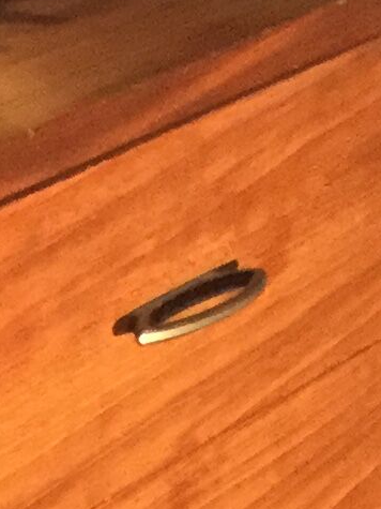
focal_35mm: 213
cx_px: -748
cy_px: 1217
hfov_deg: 6.4
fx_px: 3127
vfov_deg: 8.5
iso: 200
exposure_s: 1/33
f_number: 2.4
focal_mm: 3.3
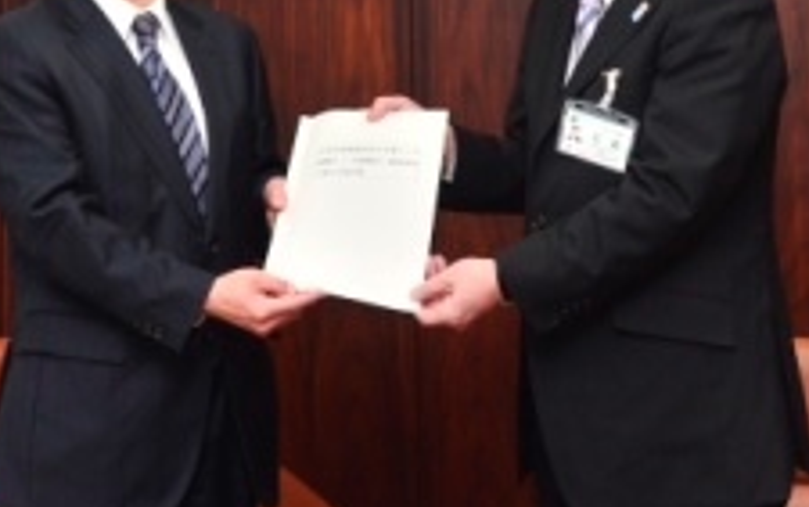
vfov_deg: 13.5
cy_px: -104
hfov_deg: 22.1
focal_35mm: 94
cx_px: 369
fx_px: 2074
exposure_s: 1/60
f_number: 8
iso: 640
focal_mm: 31
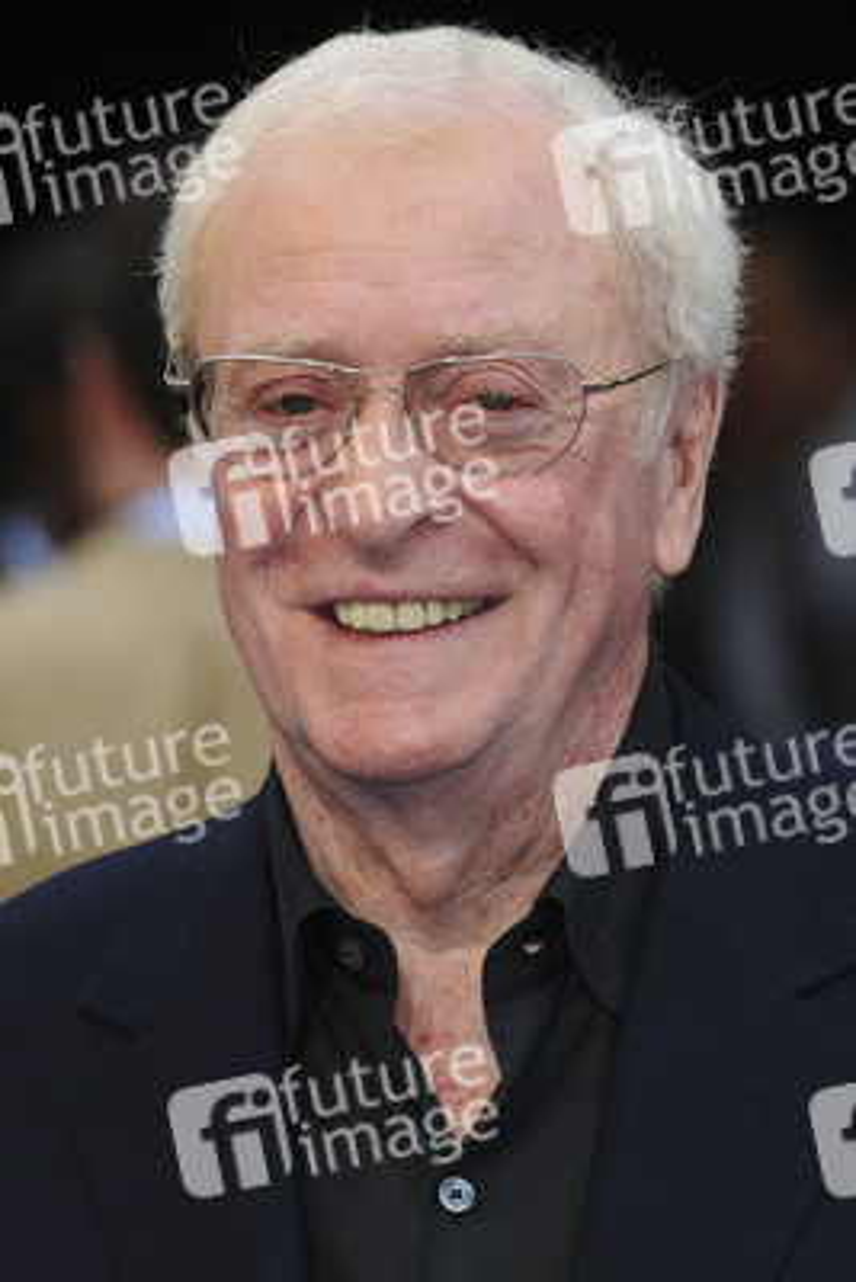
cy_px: 641
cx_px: 428
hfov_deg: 4.6
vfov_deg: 6.9
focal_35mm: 300
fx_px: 10690
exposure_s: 1/250
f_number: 5.6
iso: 400
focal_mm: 200
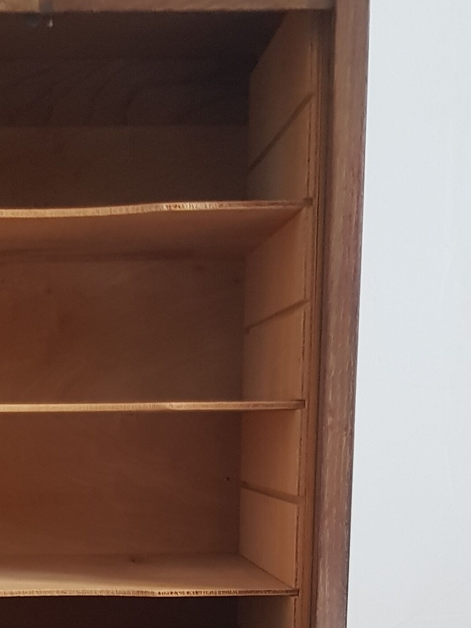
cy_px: 694
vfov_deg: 24.5
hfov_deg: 19.5
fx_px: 1343
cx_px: 51
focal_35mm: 74
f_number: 1.7
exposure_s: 1/12
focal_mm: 4.2
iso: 200
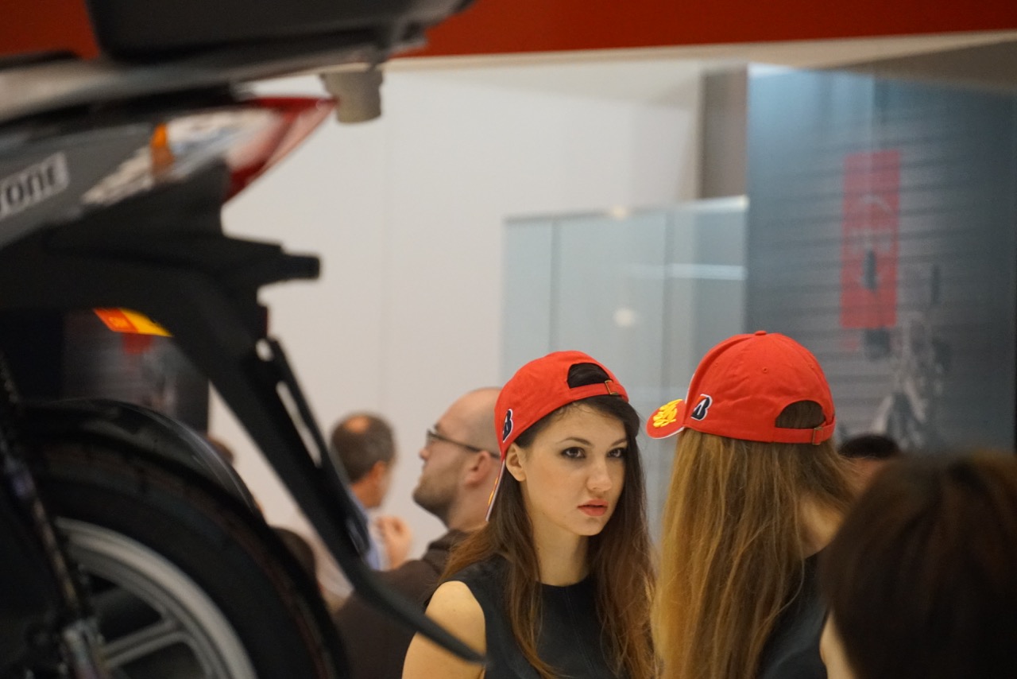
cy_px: 340
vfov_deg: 4.6
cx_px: 508
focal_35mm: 300
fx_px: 8476
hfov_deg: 6.9
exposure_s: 1/250
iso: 6400
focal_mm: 200
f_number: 6.3
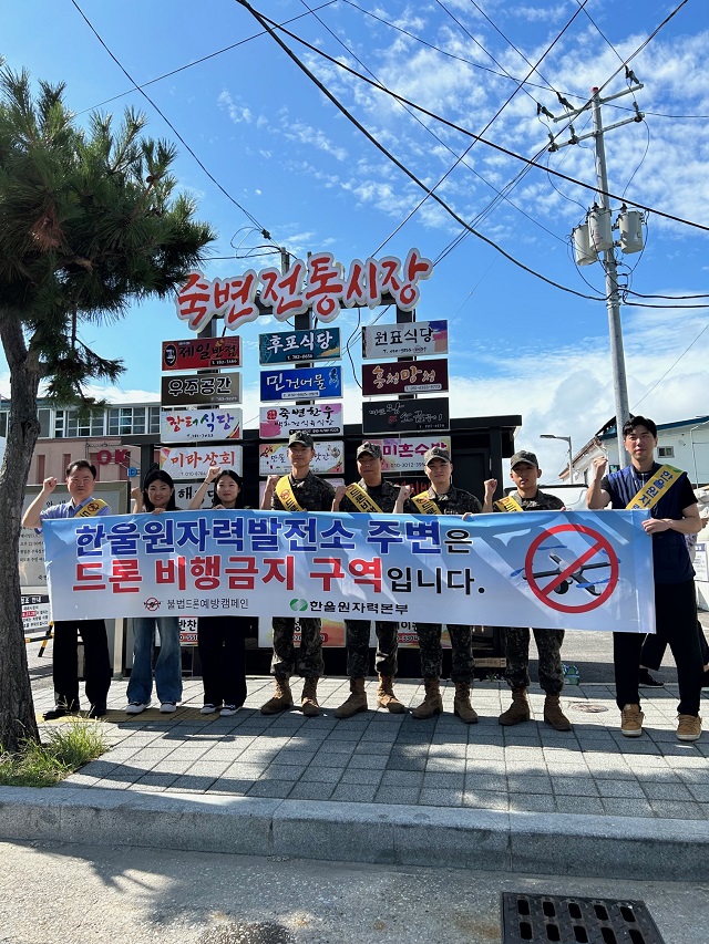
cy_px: 472
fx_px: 710
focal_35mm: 26
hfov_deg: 53.1
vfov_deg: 67.3
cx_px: 354
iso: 50
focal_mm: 5.7
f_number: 1.5
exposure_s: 1/3704
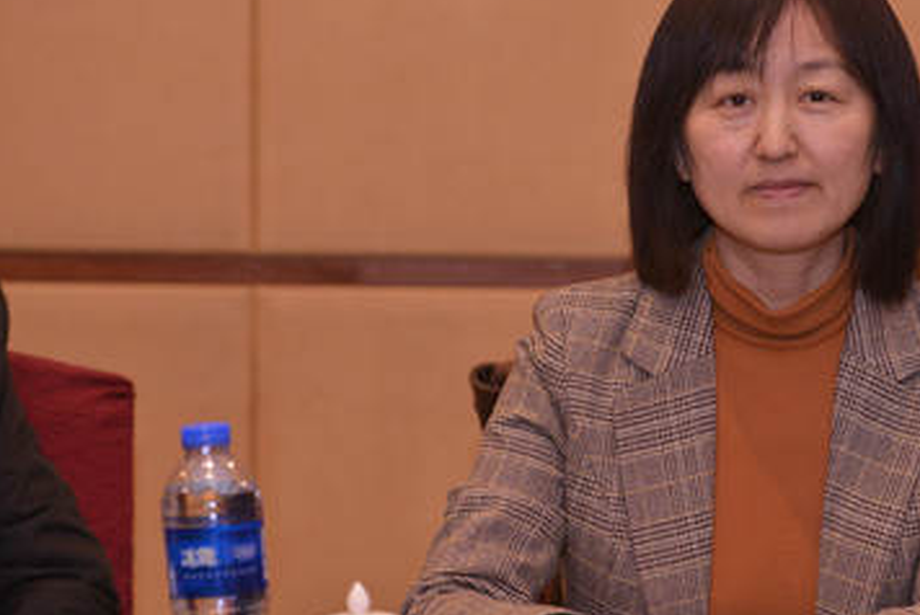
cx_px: 726
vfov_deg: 8.6
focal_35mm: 160
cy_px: 351
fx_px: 4092
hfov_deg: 12.8
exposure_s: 1/80
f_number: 3.5
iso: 500
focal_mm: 95
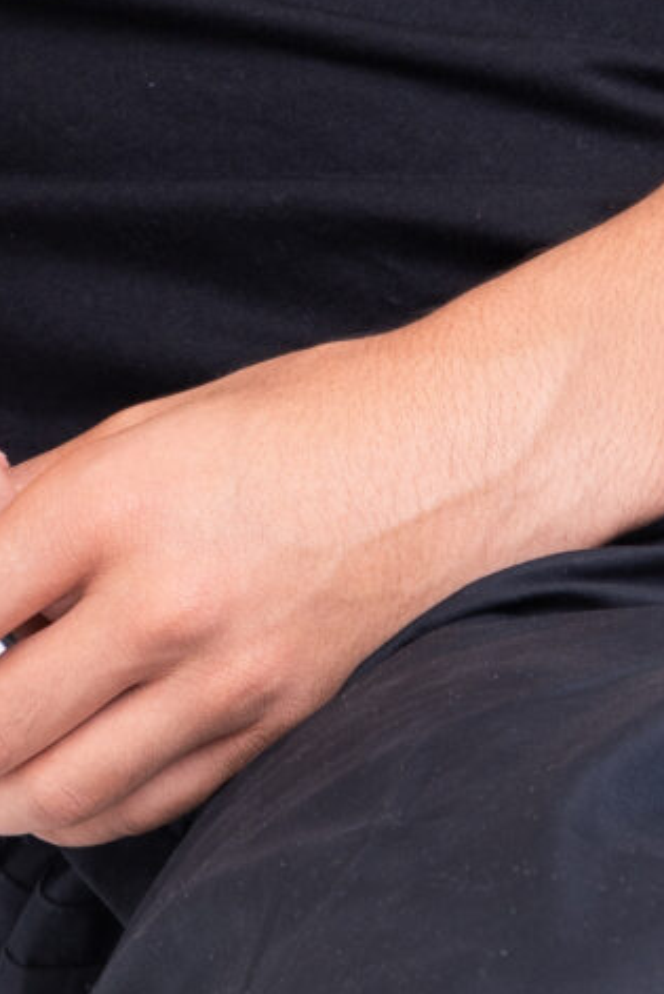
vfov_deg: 3.2
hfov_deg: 2.1
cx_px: 73
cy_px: -451
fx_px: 17996
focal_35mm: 651
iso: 100
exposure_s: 1/125
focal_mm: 120
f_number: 8
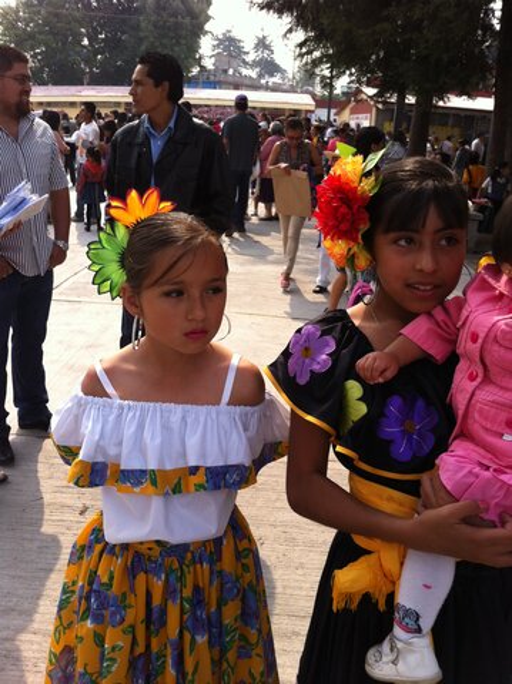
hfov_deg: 40.6
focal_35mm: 35
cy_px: 342
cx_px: 256
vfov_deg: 52.7
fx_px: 691
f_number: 2.8
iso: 80
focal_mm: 3.85
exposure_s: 1/520
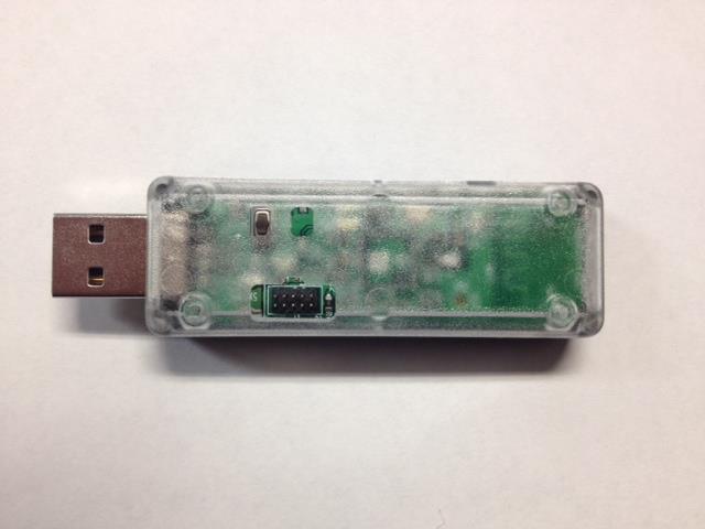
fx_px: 713
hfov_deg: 52.6
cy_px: 264
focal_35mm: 35
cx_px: 352
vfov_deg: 40.7
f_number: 2.4
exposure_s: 1/20
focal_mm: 4.28
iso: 80
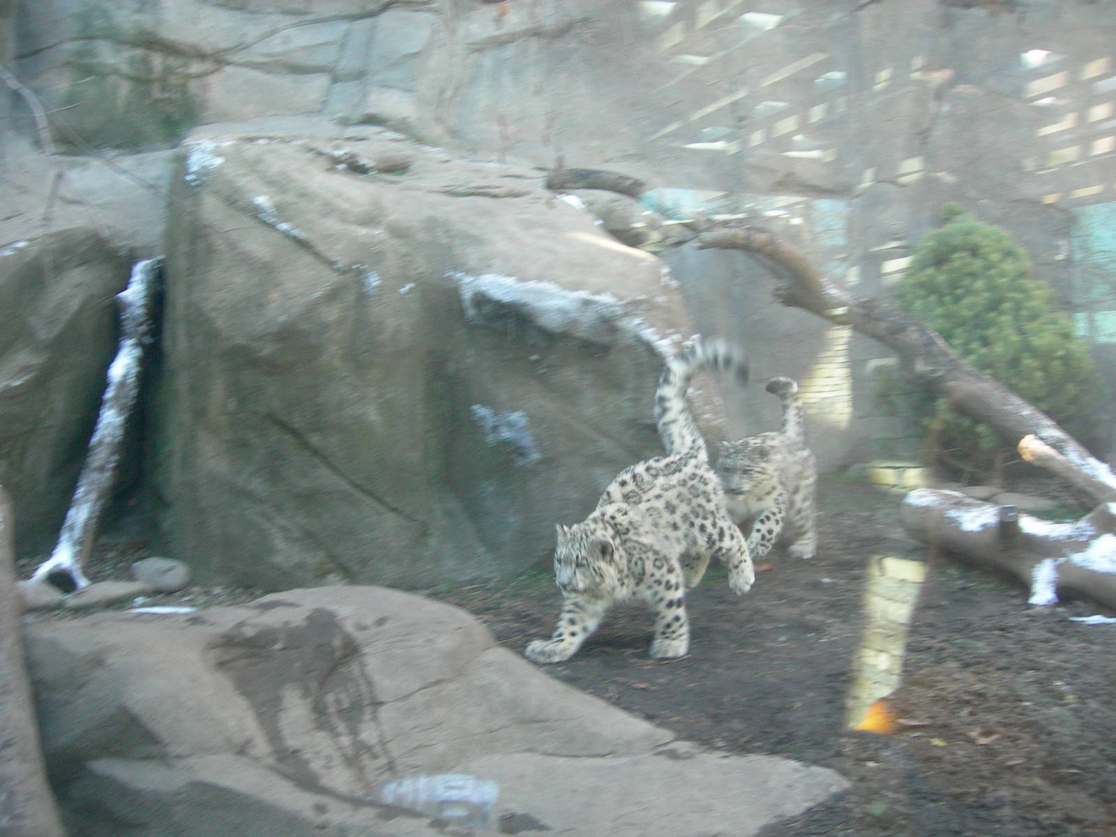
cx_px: 558
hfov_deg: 49.0
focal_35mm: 38
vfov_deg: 37.7
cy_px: 418
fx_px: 1225
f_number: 2.8
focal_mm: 7.8
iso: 200
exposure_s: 1/94
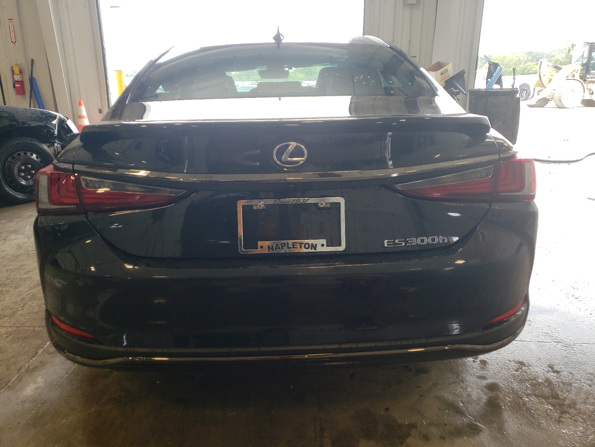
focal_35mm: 26
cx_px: 298
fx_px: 447
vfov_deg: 53.1
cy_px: 224
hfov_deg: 67.3
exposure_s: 1/222
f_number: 1.5
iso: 50
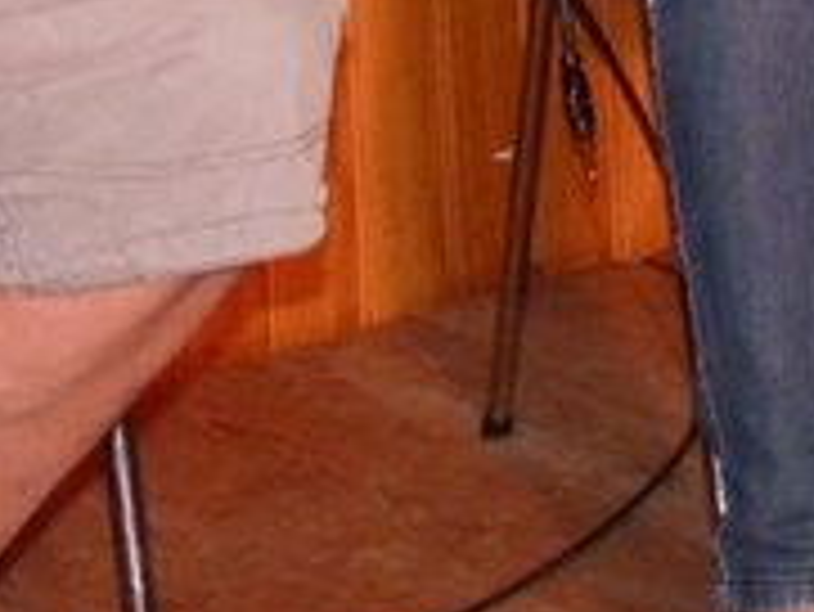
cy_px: -657
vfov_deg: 7.6
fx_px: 4424
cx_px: 1767
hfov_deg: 9.6
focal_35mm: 188
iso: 400
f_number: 3
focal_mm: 7.6
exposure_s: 1/60
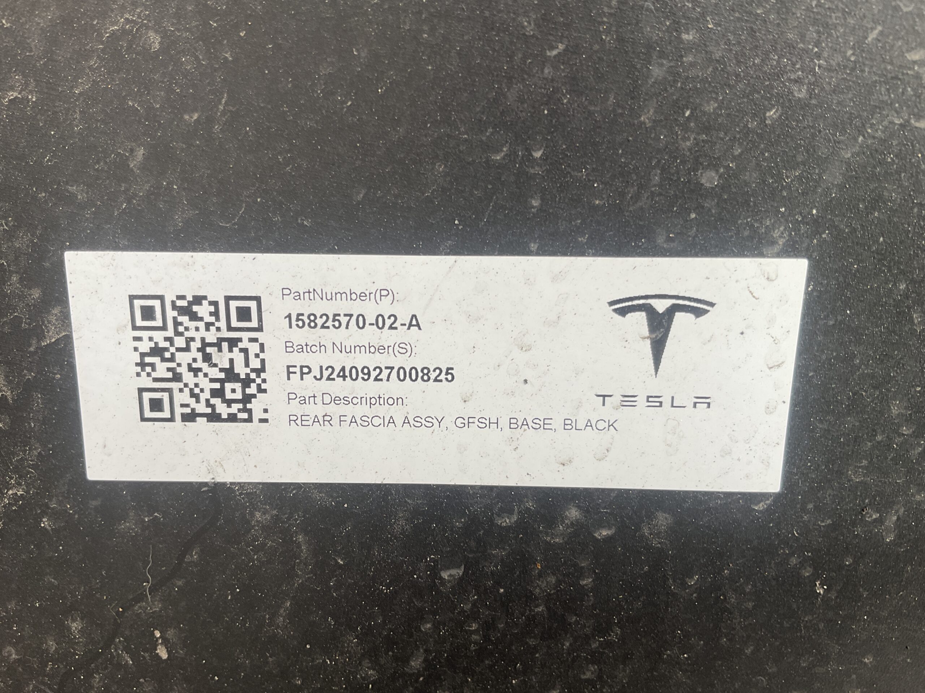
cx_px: 462
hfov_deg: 61.7
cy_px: 346
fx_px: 775
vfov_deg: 48.2
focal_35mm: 29
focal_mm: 3
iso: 20
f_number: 1.8
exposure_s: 1/120
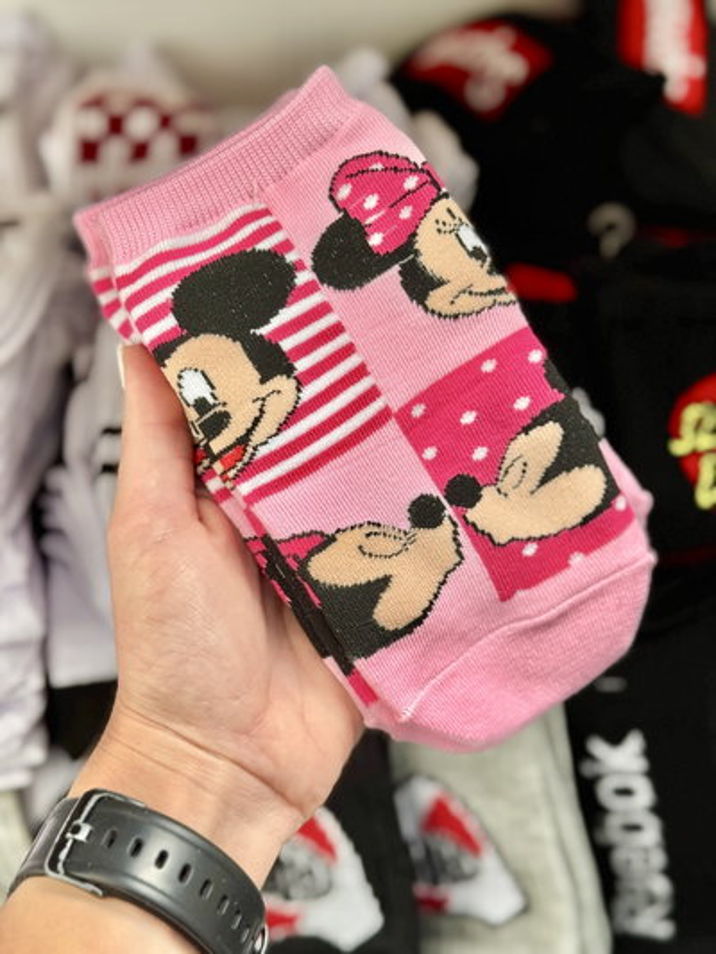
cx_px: 358
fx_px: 1323
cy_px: 477
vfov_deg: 39.6
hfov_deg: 30.3
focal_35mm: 48
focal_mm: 6.76
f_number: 1.78
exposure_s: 1/1366
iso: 64
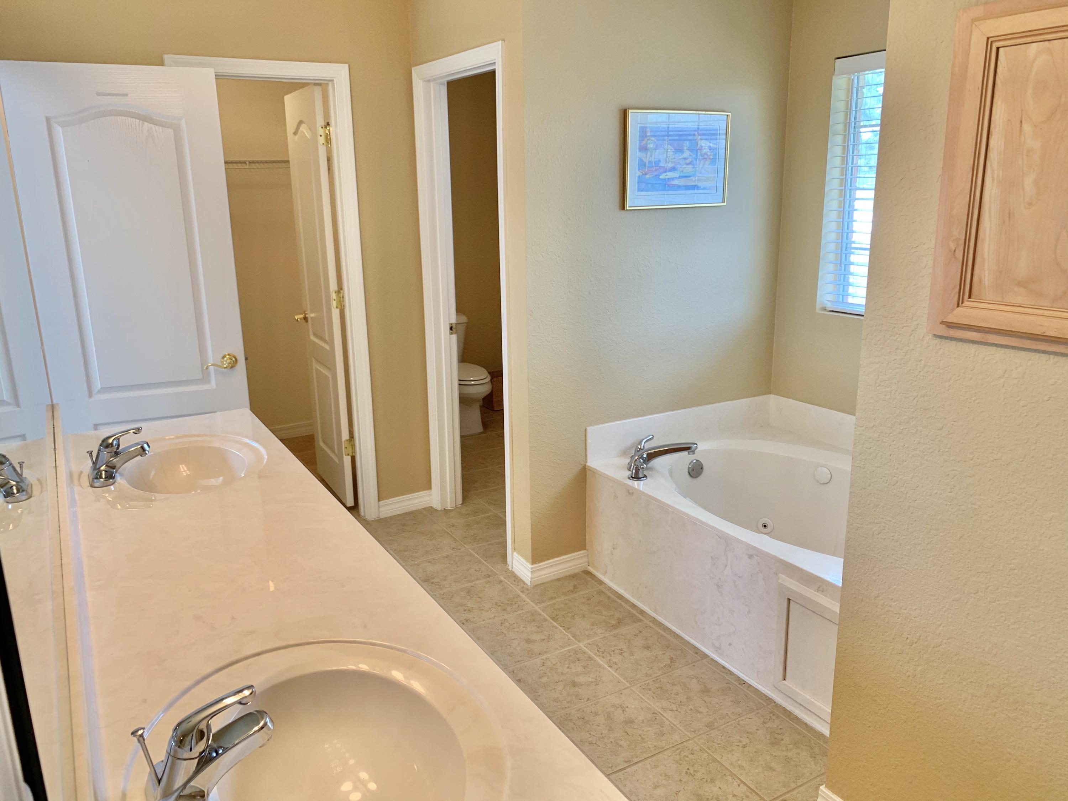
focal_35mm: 26
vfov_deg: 53.1
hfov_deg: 67.3
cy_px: 400
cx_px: 534
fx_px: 802
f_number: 1.8
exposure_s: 1/60
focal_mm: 4.25
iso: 50
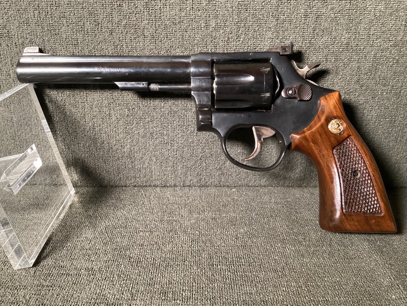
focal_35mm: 31
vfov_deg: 45.4
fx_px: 365
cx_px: 204
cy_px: 153
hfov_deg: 58.3
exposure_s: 1/40
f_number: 2.4
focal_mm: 3.3
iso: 400
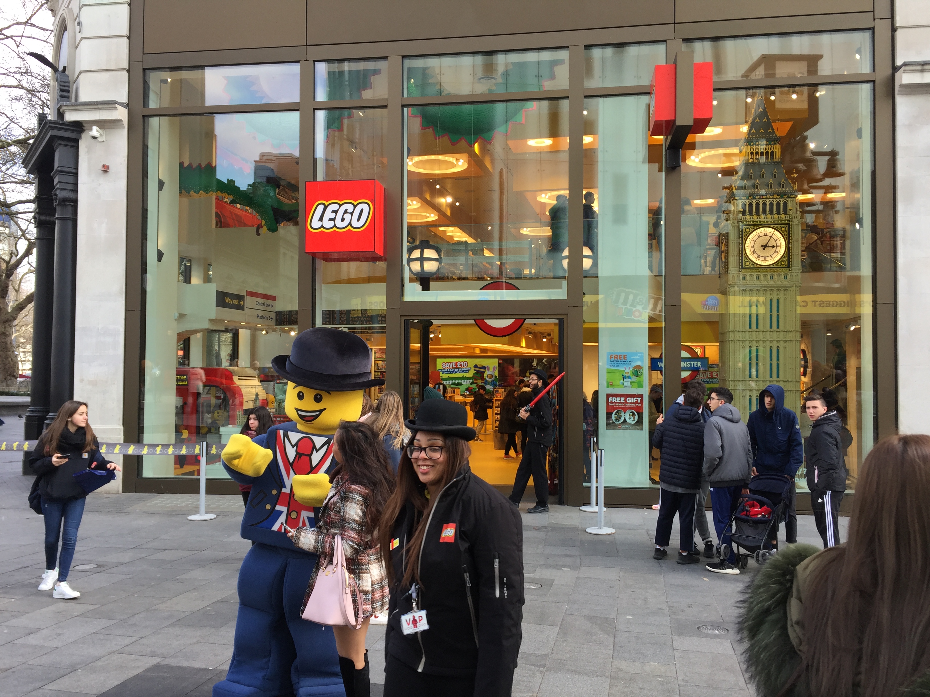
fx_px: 779
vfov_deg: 48.2
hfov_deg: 61.7
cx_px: 465
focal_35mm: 29
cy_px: 348
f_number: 2.2
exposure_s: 1/179
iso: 32
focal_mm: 4.15
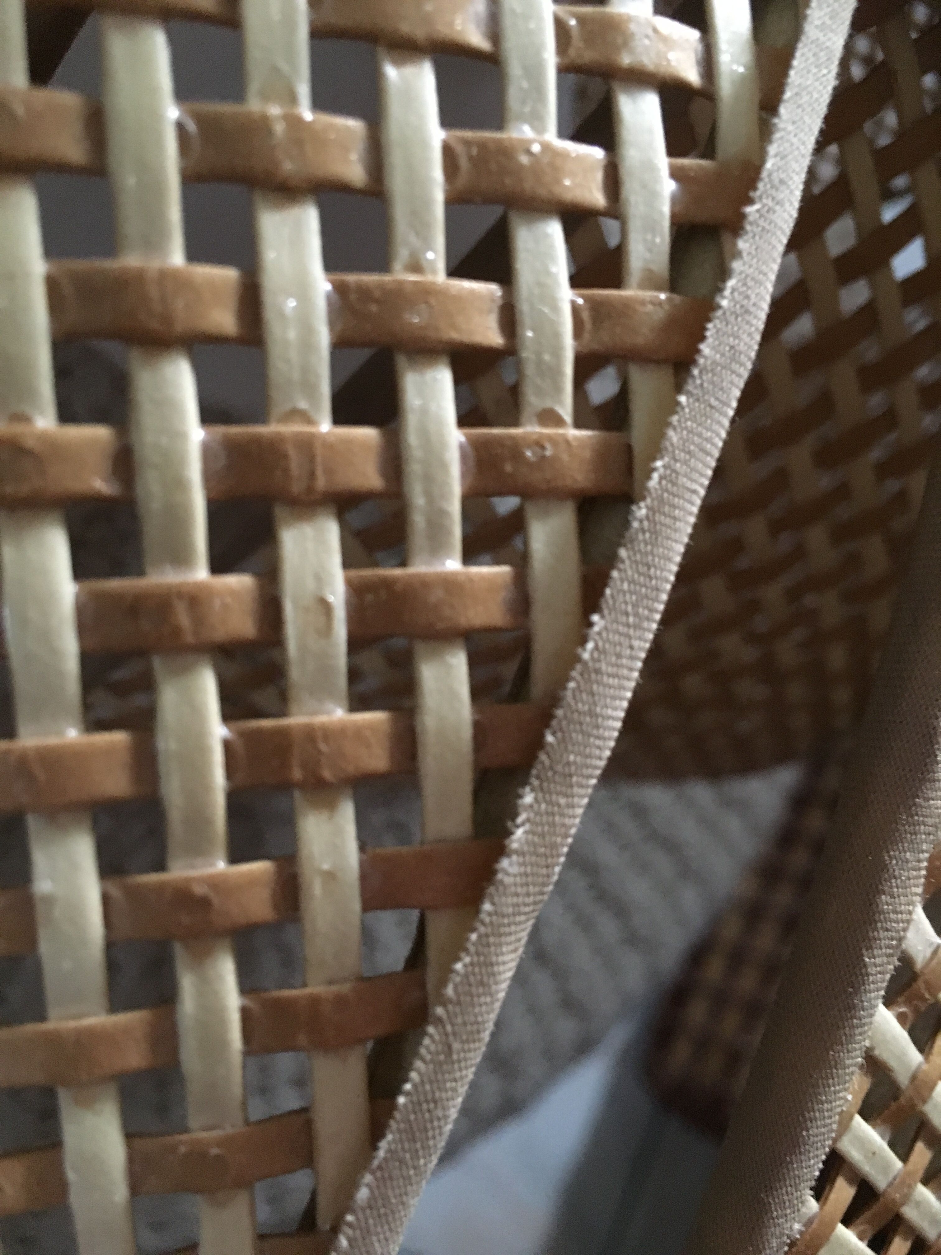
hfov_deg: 48.2
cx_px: 470
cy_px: 628
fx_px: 1051
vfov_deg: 61.7
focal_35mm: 29
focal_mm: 4.15
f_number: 2.2
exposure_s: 1/17
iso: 400
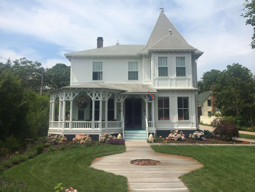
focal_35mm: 30
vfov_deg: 46.8
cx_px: 128
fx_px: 221
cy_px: 96
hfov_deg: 60.0
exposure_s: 1/3425
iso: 40
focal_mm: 4.12
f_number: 2.2
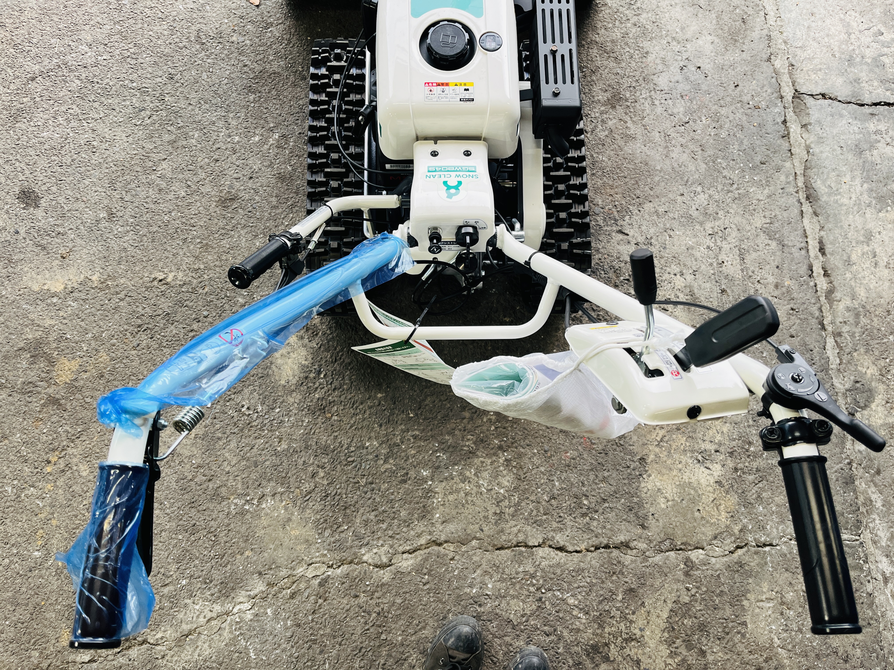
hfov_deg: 67.3
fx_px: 671
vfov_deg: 53.1
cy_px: 335
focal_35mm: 26
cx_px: 447
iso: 100
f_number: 1.6
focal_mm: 5.1
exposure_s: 1/122
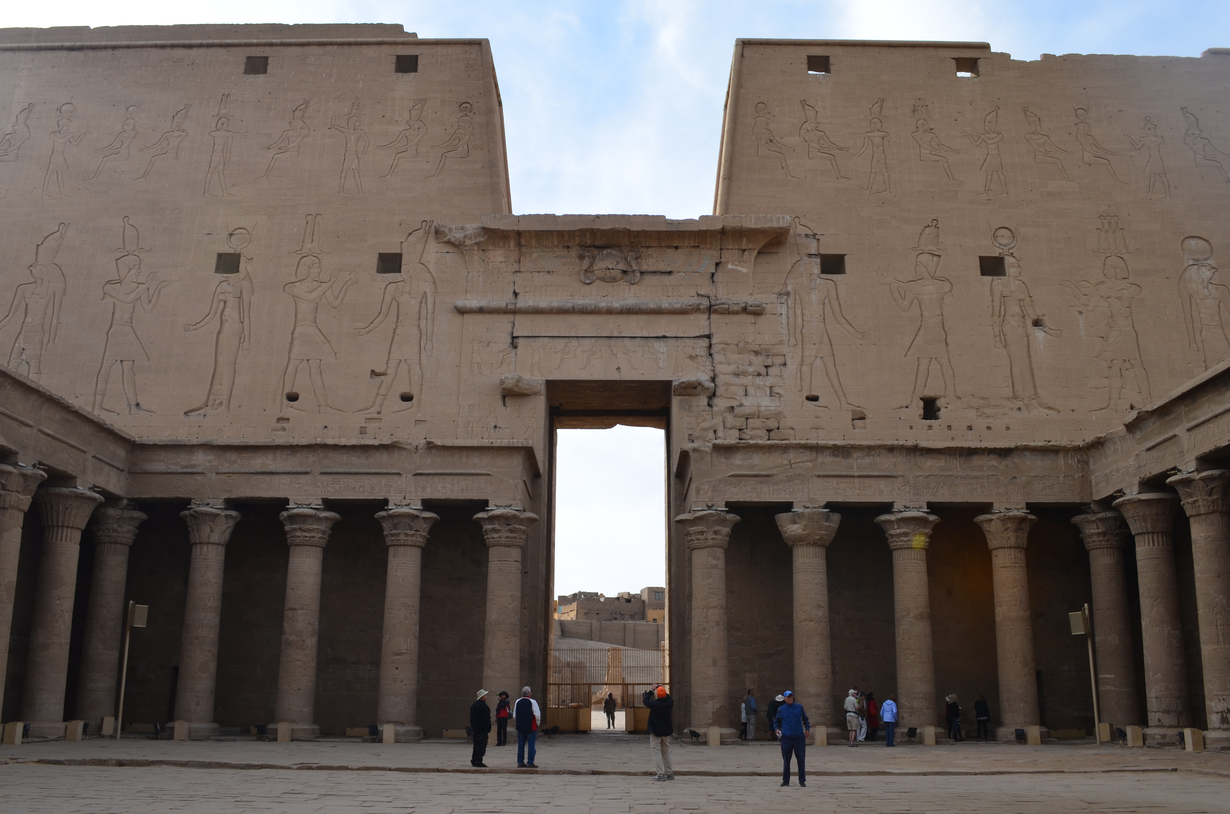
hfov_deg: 57.3
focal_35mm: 33
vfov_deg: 39.8
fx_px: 1125
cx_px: 615
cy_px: 407
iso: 110
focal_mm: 22
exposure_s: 1/125
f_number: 11
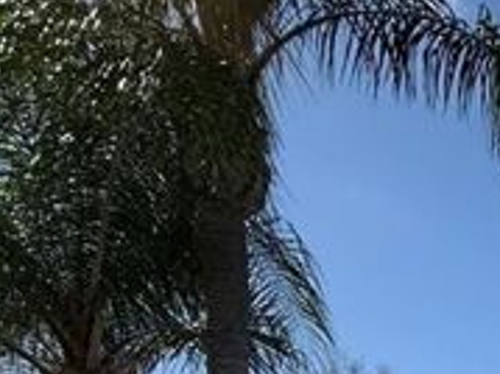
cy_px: 645
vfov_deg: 20.3
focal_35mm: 55
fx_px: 794
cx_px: 959
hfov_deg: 20.3
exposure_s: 1/2320
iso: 50
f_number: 2.2
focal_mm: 2.22
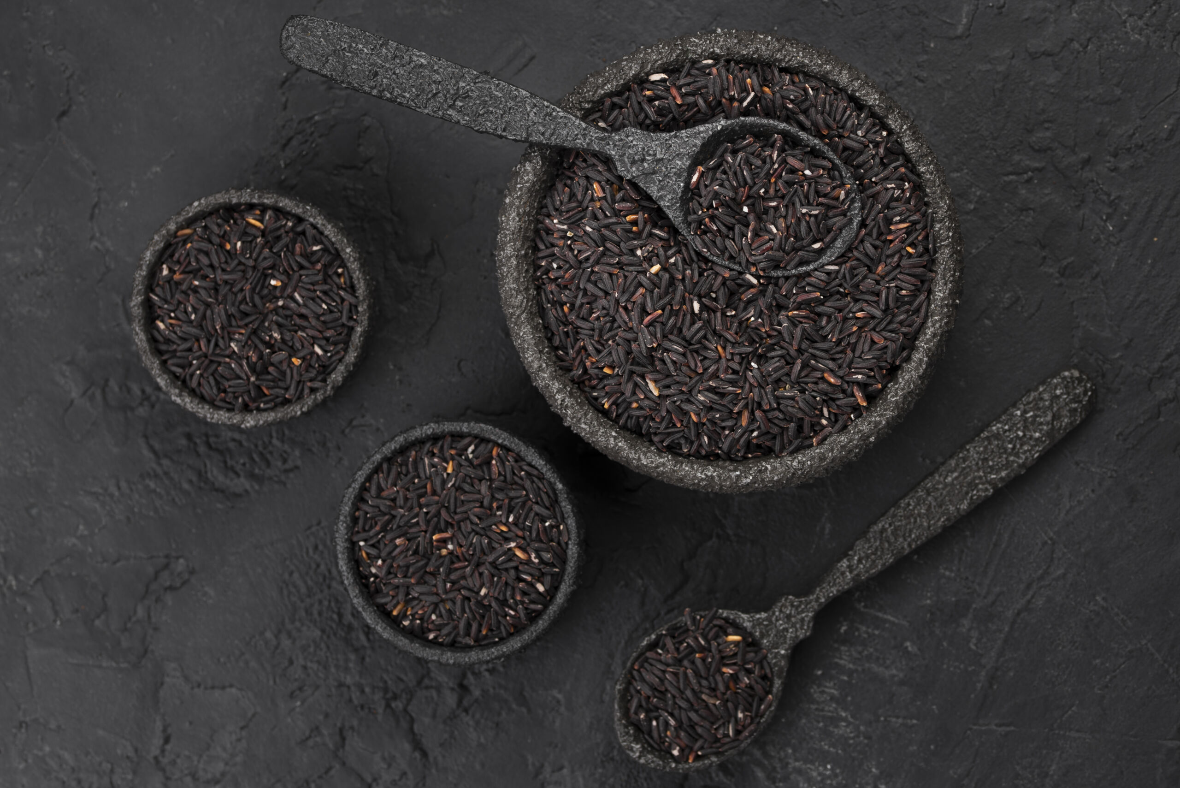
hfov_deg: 19.4
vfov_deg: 13.1
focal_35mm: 105
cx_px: 590
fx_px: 3443
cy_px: 394
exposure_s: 1/100
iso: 100
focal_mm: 105
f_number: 8
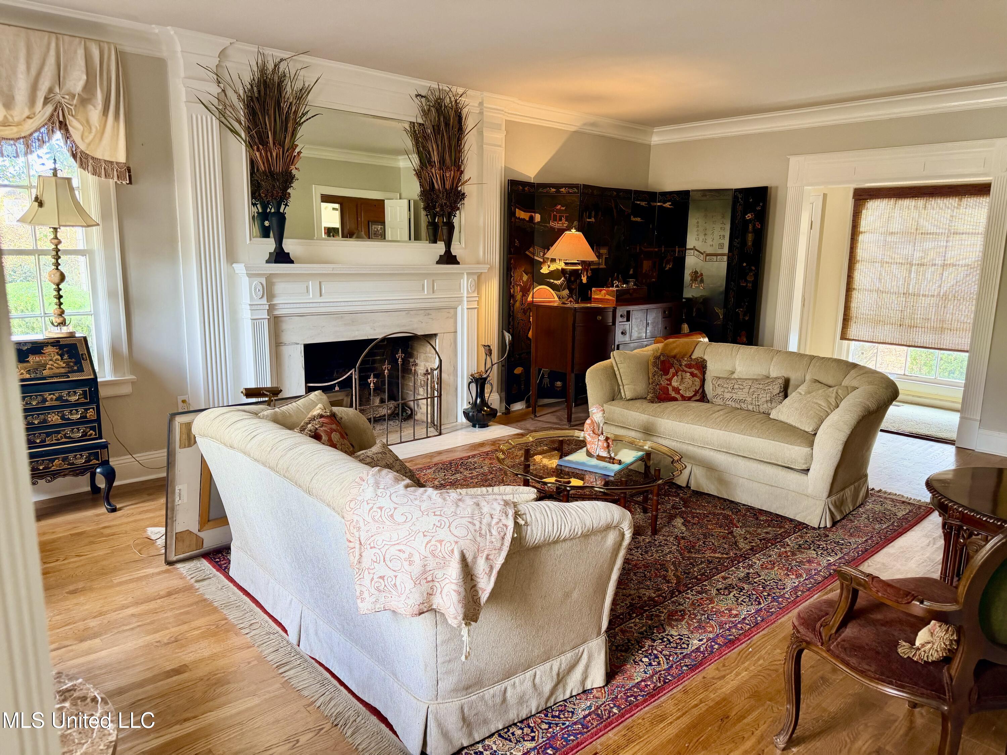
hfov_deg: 71.6
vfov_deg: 56.8
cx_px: 504
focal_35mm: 24
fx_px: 698
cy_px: 378
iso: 200
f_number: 1.78
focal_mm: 6.76
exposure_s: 1/81
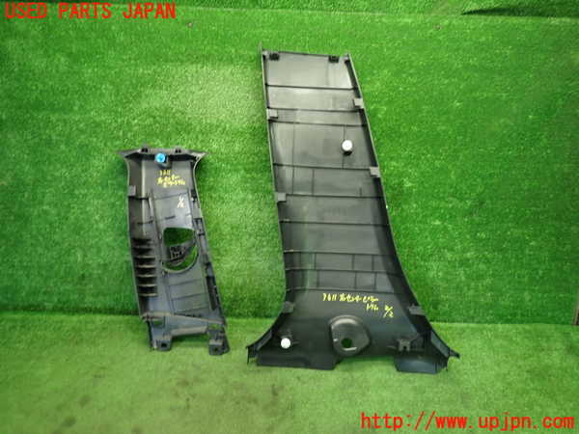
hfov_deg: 69.4
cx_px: 290
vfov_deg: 54.9
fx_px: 418
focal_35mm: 25
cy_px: 217
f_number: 2
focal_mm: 4.5
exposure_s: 1/30
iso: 200
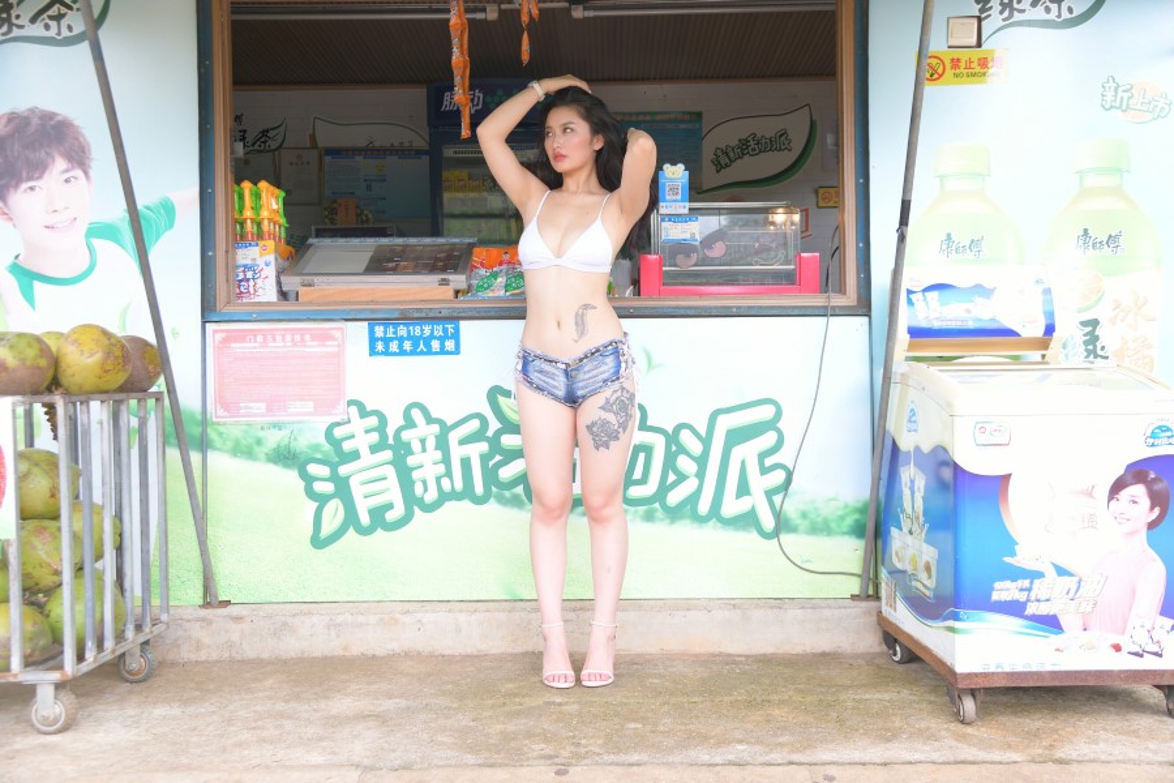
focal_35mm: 38
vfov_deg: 35.1
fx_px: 1239
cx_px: 587
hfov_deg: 50.7
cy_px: 392
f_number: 5
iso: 400
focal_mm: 38
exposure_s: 1/200
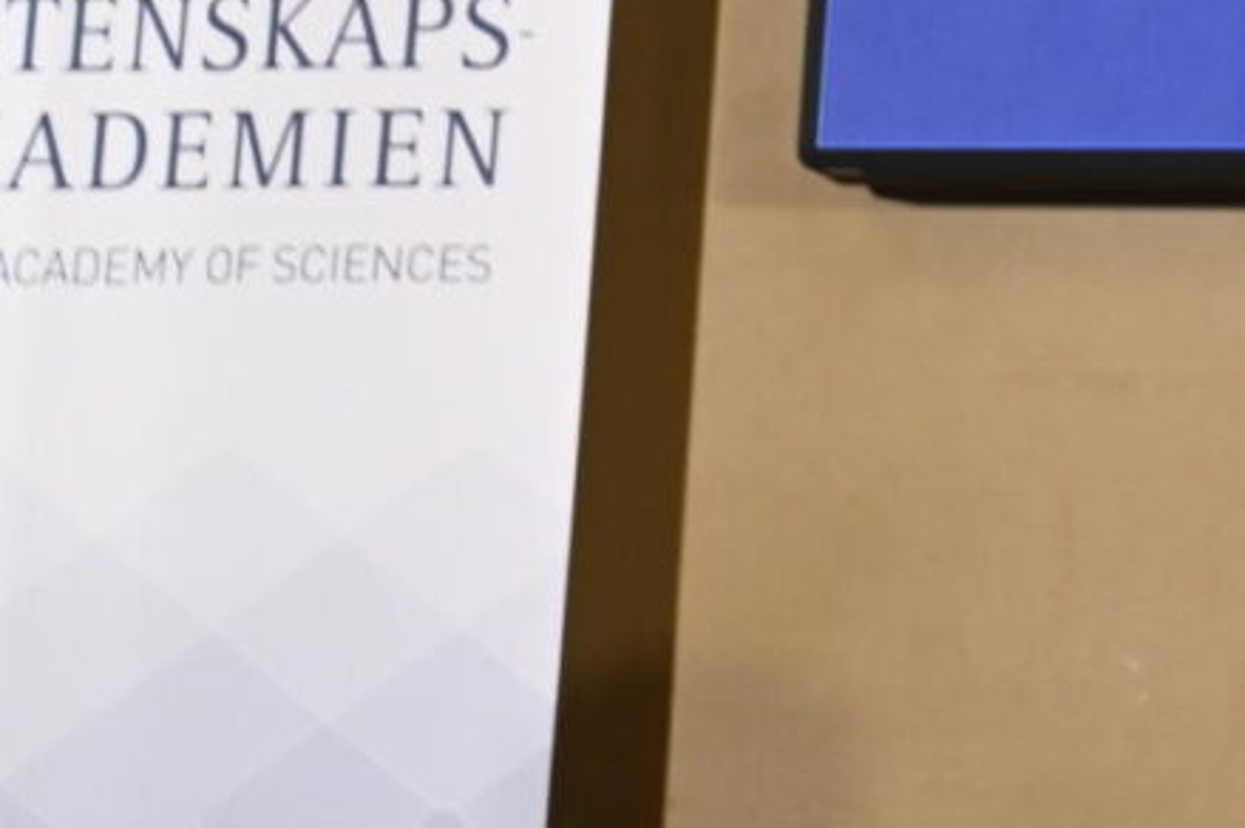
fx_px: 7464
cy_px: -390
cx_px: 3383
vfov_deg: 6.3
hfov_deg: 8.4
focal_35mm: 216
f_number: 2.8
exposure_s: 1/60
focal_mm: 37
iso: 800
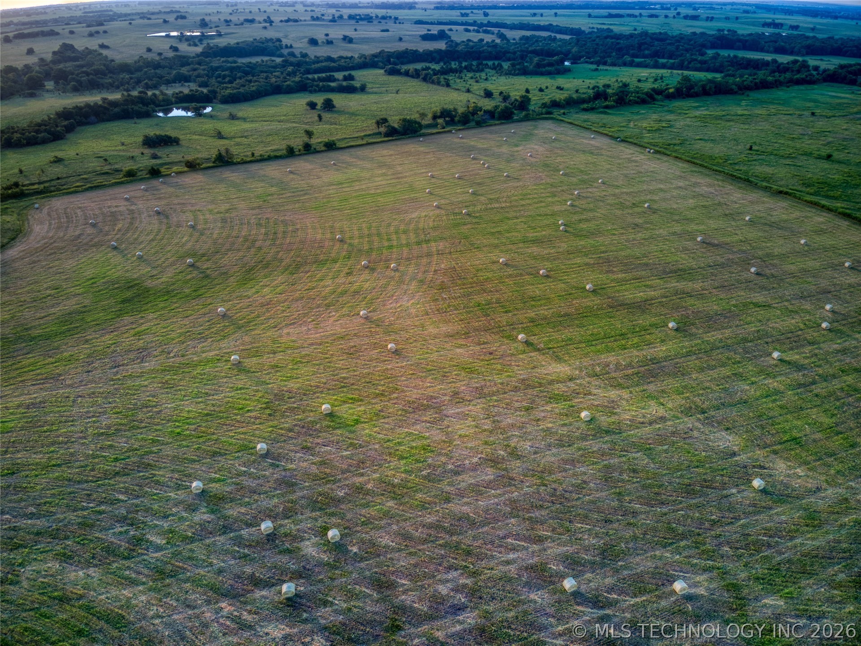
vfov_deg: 56.8
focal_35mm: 24
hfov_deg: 71.6
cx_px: 430
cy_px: 323
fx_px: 597
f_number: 2.8
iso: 100
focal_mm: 4.5
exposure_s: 1/25
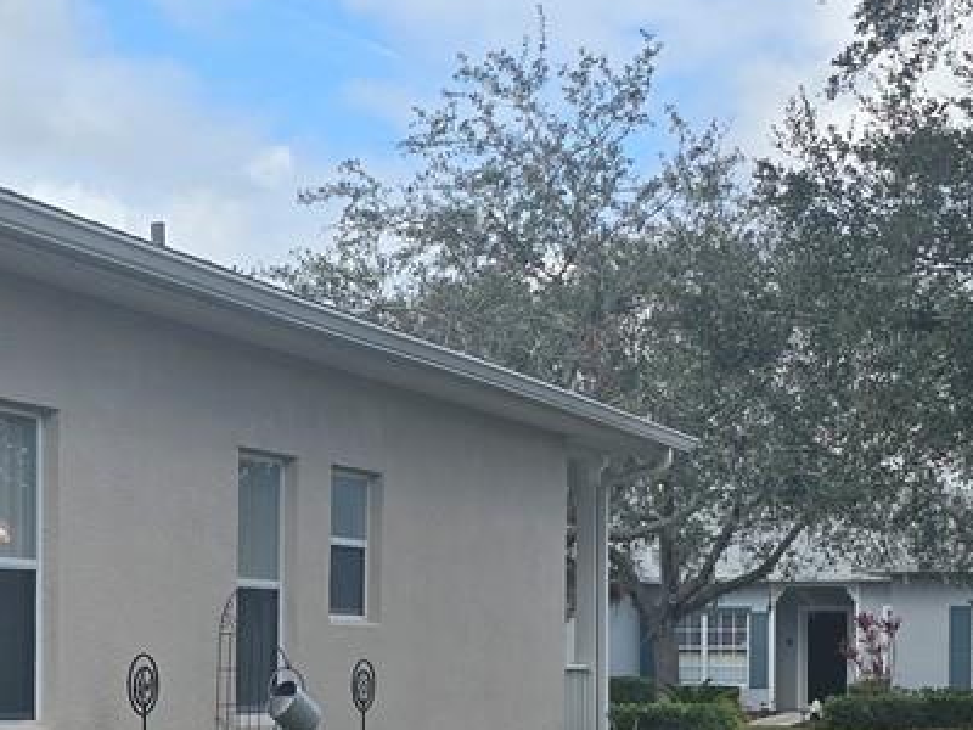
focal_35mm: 92
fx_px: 2586
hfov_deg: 20.4
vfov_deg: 15.9
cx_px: -61
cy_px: 642
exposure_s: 1/566
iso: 12
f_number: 1.7
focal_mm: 6.3
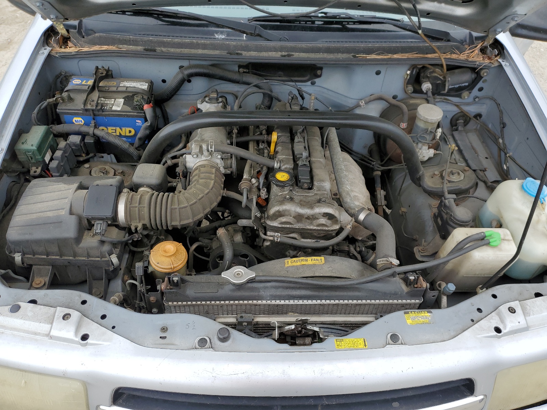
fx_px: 411
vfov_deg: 53.1
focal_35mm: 26
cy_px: 205
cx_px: 274
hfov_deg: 67.3
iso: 50
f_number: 1.5
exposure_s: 1/769
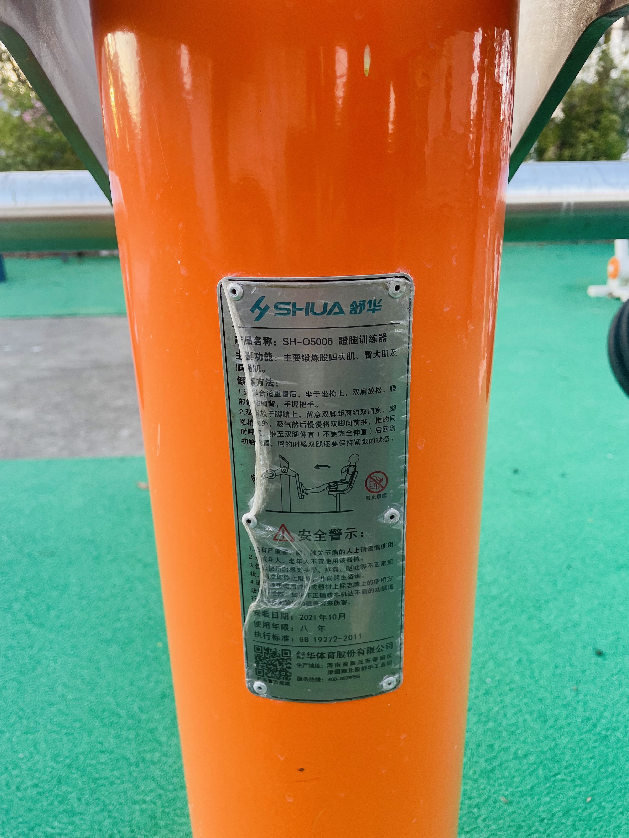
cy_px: 419
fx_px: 630
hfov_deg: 53.1
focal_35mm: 26
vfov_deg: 67.3
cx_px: 314
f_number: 1.6
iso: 80
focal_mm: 4.2
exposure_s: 1/121
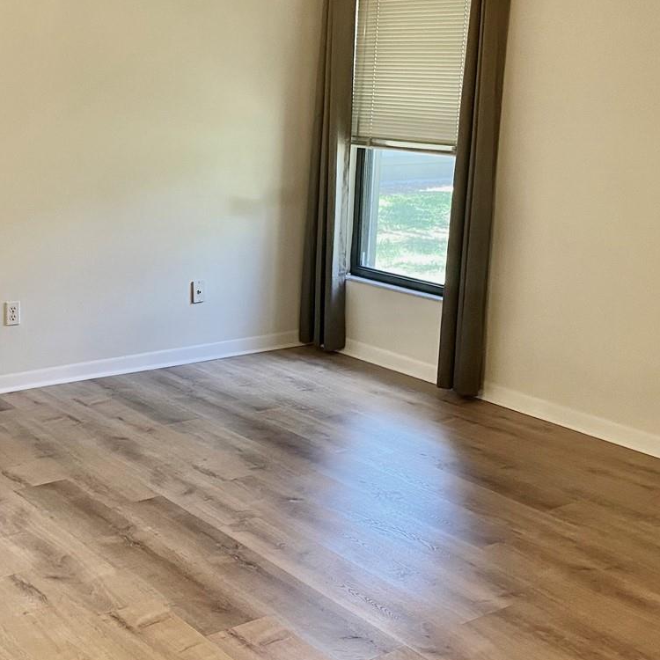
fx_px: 1057
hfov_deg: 34.0
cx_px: 168
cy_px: 272
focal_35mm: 49
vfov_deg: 34.6
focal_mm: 4.25
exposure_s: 1/60
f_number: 1.8
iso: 125
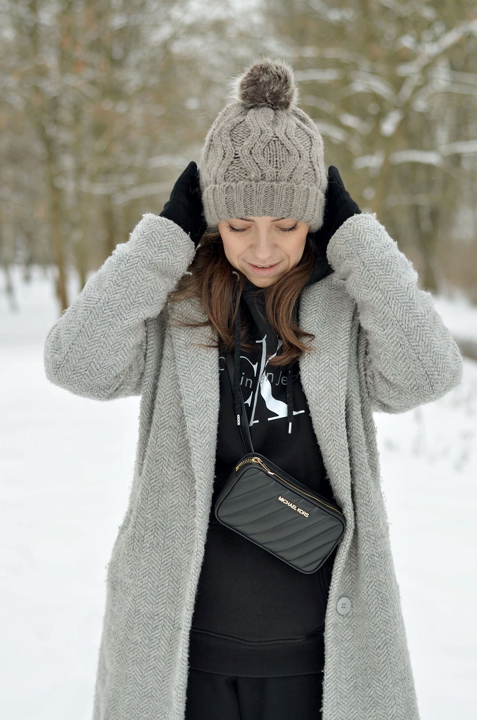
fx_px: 1497
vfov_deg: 27.0
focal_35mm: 75
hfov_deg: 18.1
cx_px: 238
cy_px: 360
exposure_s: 1/200
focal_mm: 50
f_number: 2.8
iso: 100
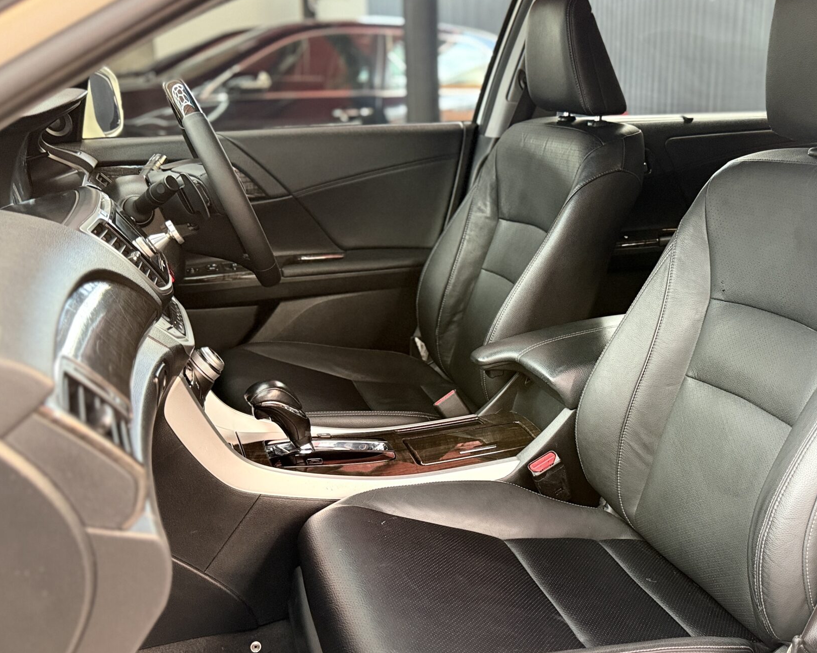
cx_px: 571
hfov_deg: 47.9
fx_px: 895
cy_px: 389
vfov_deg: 40.0
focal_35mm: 37
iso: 400
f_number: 1.78
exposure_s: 1/50
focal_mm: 6.76
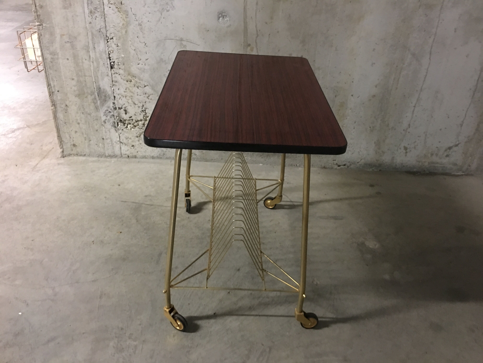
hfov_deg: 61.7
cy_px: 182
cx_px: 242
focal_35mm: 29
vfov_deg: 48.2
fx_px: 405
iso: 125
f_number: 2.2
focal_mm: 4.15
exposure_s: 1/4
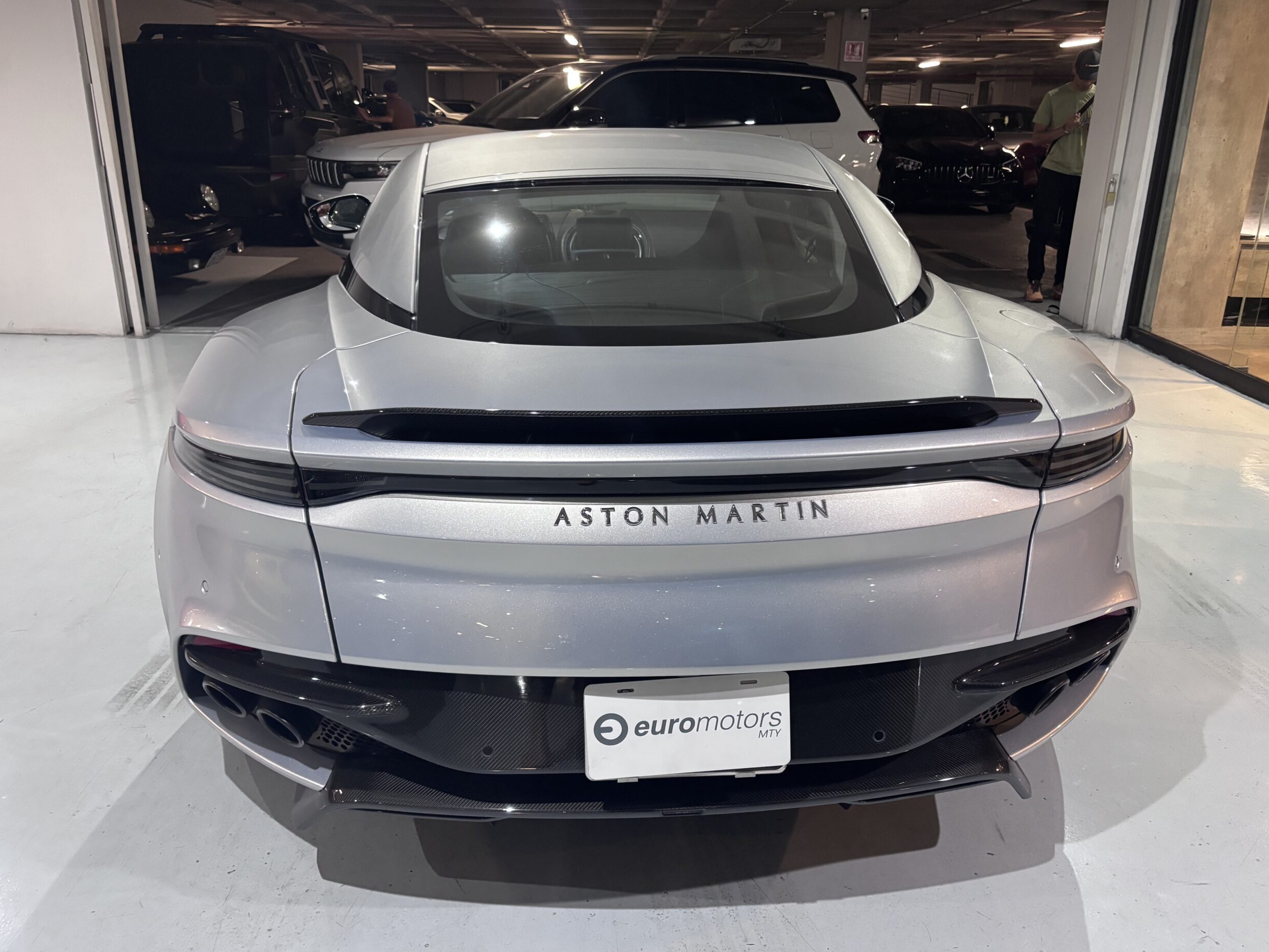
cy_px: 470
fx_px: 990
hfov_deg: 65.3
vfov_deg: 51.4
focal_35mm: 27
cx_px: 620
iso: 320
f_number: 1.6
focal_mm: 5.96
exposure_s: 1/60
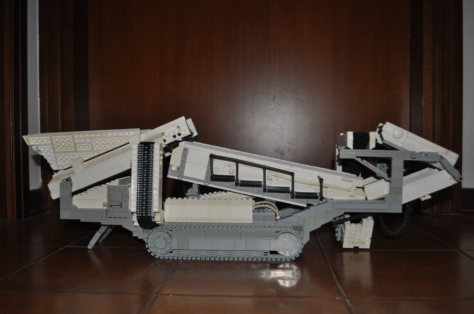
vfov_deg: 39.9
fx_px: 434
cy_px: 157
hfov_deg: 57.3
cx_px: 237
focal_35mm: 33
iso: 360
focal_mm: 22
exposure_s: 1/60
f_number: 3.8
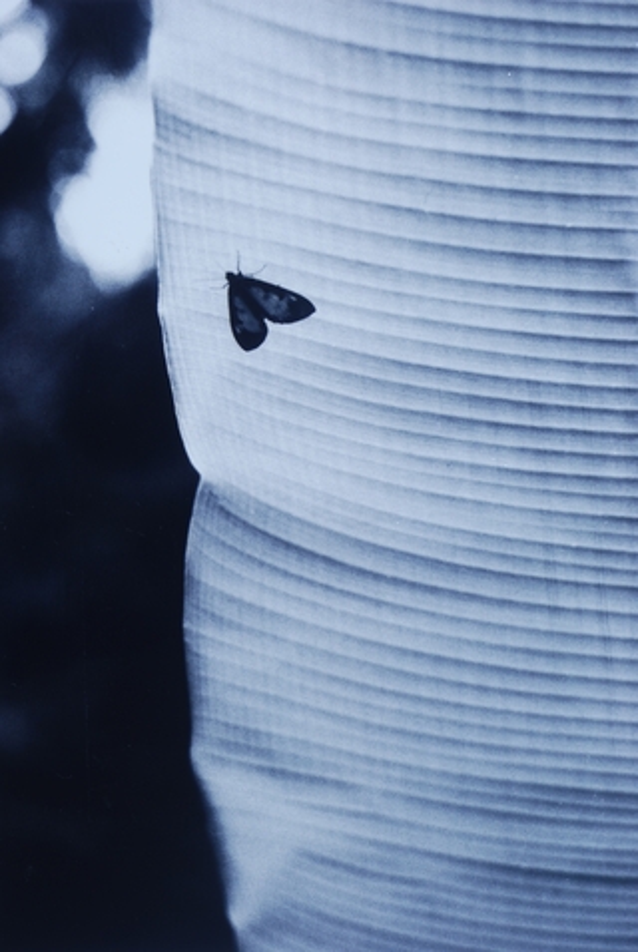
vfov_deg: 22.6
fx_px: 2385
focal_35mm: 90
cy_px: 476
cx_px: 319
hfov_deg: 15.2
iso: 100
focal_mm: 60
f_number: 16
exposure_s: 1/13
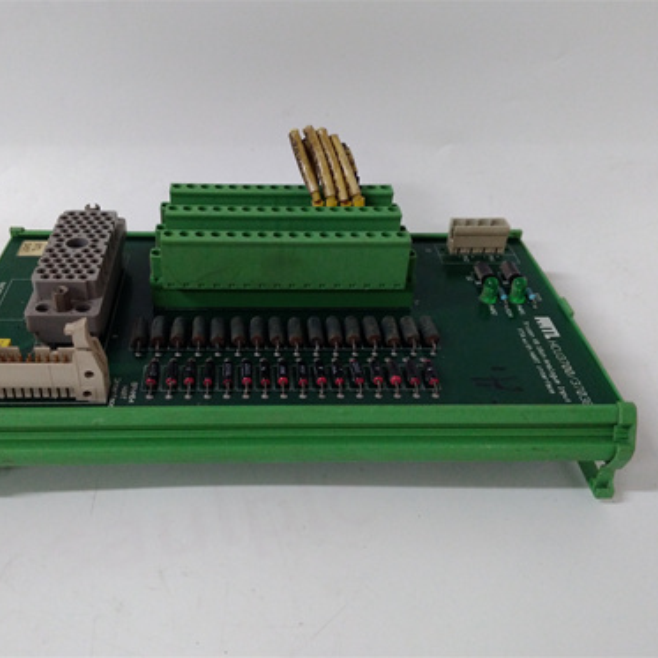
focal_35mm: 32
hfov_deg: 50.9
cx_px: 279
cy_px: 329
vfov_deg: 51.1
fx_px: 688
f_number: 2
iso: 432
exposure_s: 1/33
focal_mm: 3.79
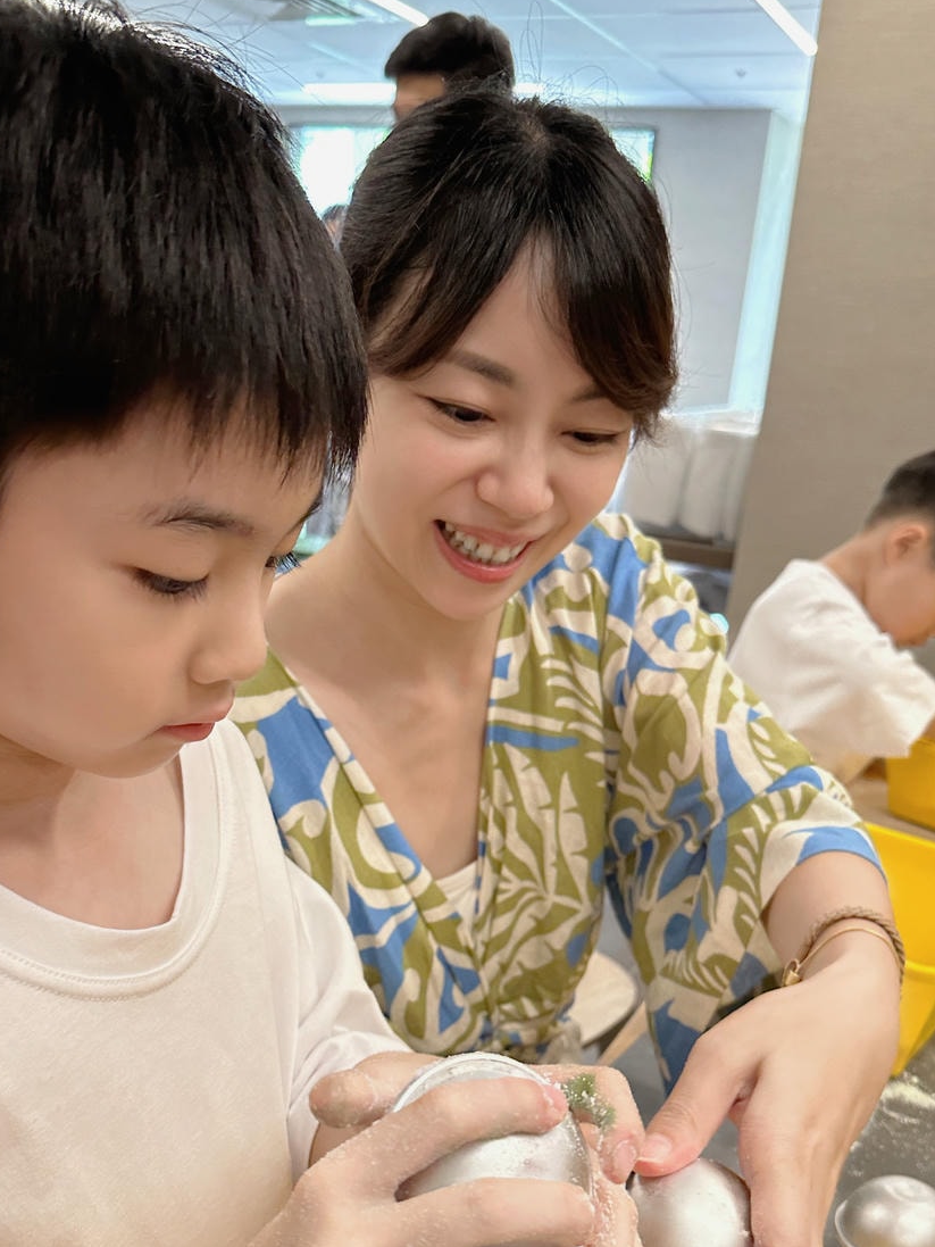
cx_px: 436
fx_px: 1260
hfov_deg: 40.7
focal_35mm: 35
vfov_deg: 52.1
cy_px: 767
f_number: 1.78
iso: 400
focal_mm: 6.86
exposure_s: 1/60
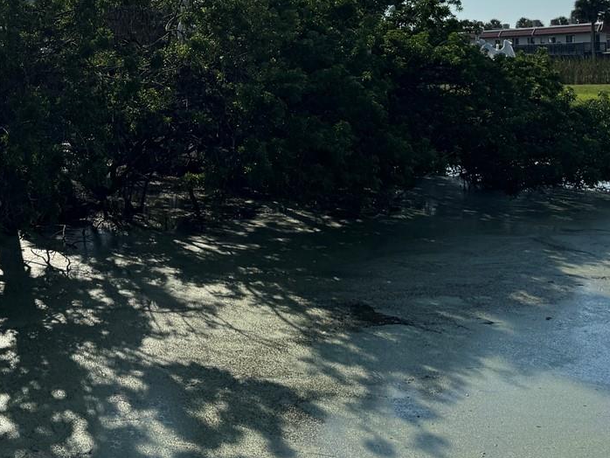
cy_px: 5
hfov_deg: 32.8
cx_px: 38
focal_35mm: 55
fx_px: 970
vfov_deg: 25.3
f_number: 1.78
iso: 50
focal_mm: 6.76
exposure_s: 1/12346
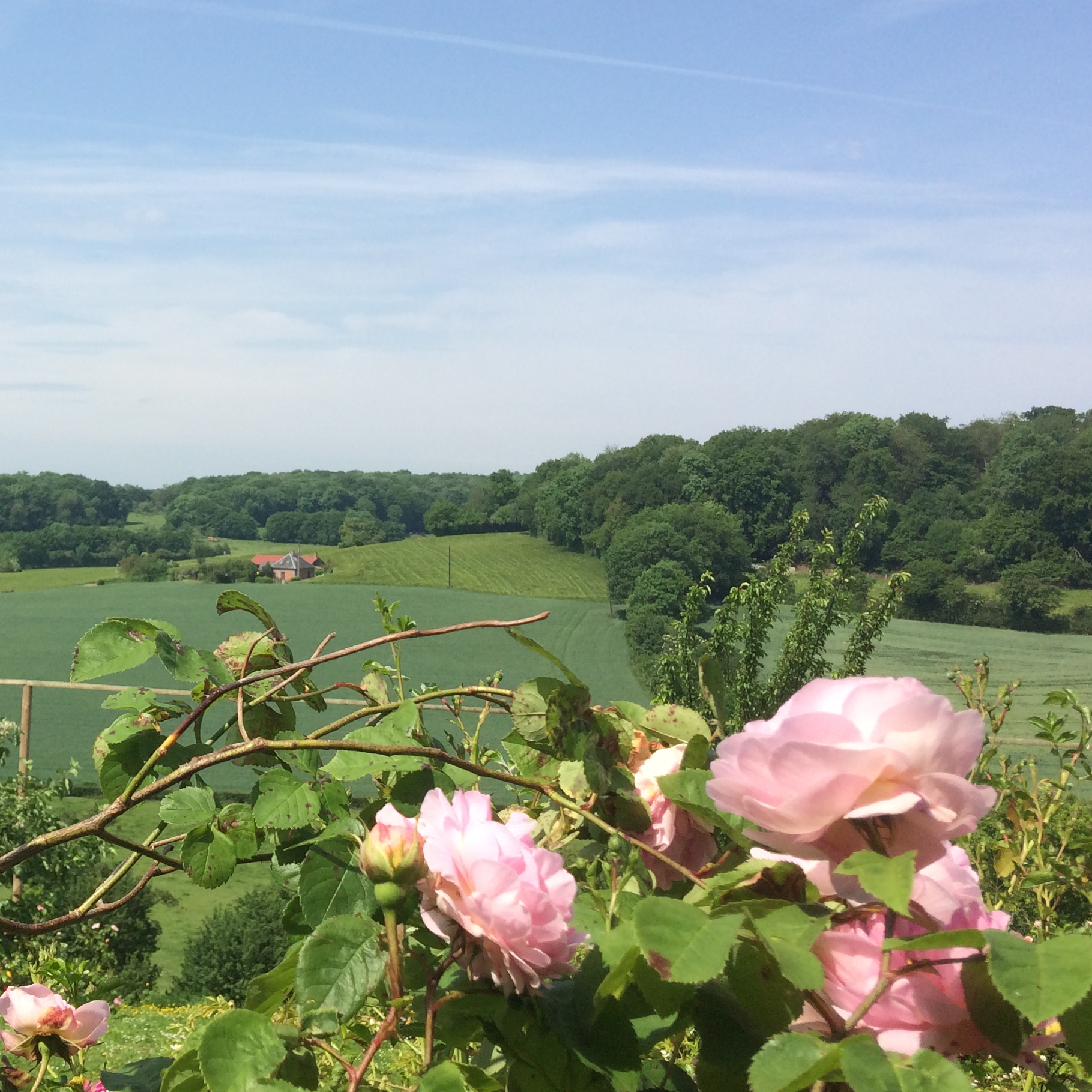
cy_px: 443
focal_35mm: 46
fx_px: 1642
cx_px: 149
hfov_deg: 35.1
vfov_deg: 36.7
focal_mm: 4.15
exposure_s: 1/2283
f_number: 2.2
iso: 32
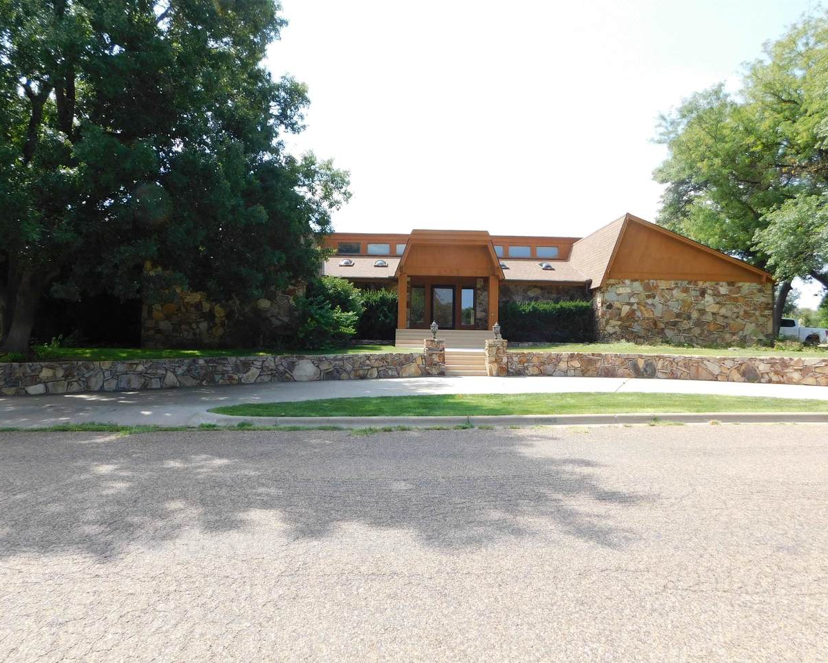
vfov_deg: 58.8
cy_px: 332
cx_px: 407
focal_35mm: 24
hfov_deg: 70.3
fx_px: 588
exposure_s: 1/640
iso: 125
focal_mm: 4
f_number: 3
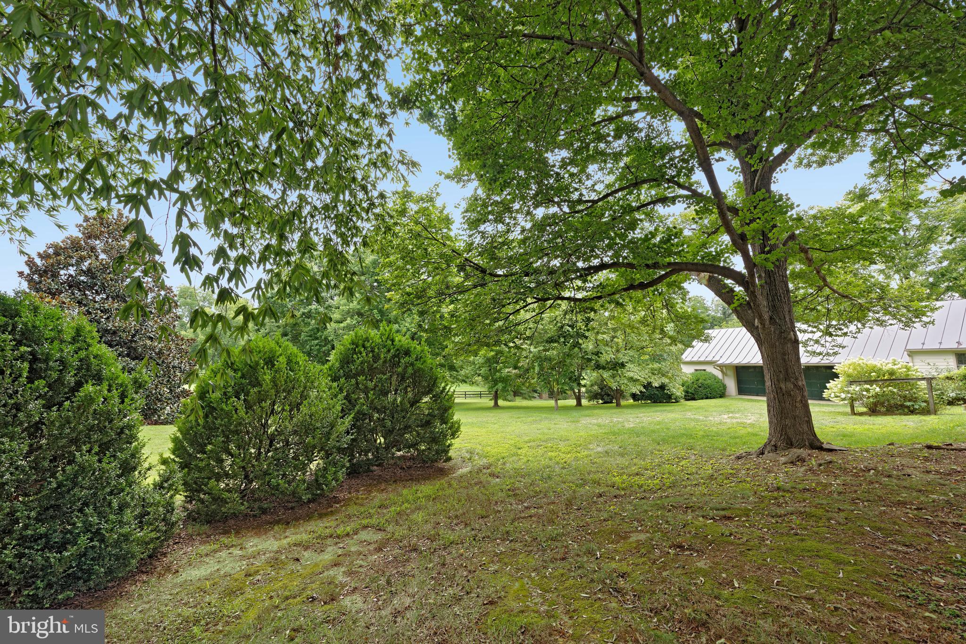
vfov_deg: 81.2
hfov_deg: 104.2
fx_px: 376
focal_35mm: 14
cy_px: 322
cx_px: 483
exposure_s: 1/200
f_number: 8
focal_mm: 14
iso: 500
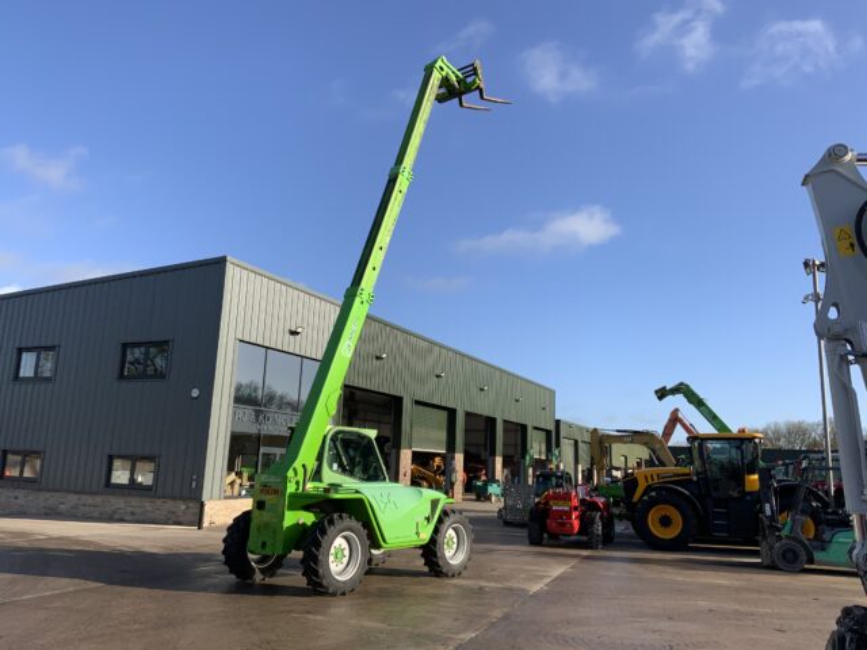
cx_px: 434
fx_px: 726
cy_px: 325
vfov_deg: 48.2
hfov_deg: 61.7
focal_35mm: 29
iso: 16
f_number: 1.8
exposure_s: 1/1451
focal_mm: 3
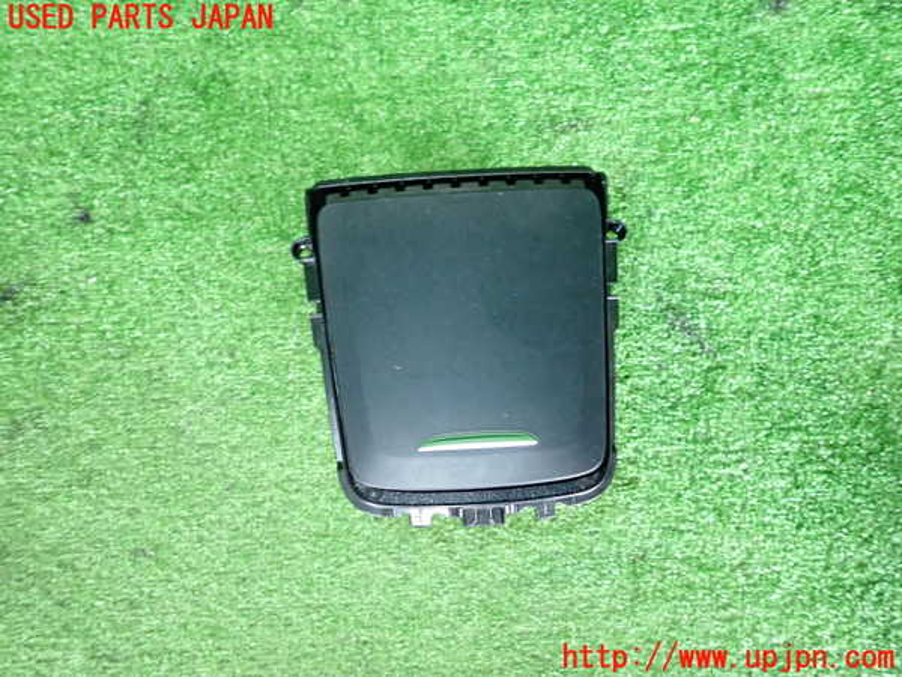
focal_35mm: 25
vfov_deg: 54.9
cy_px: 338
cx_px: 451
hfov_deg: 69.4
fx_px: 651
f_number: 2
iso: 500
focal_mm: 4.5
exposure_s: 1/30
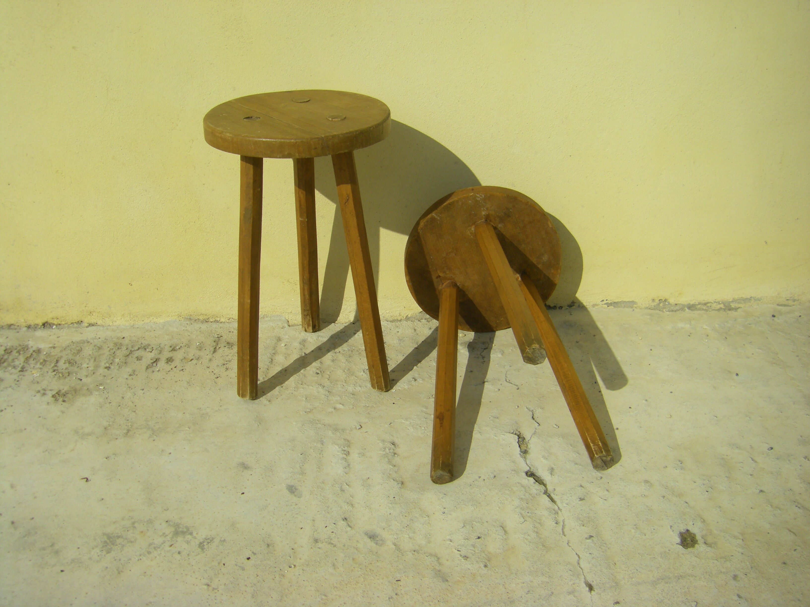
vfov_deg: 37.7
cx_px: 405
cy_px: 304
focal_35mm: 38
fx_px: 889
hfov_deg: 49.0
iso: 64
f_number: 7
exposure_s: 1/500
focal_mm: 6.3
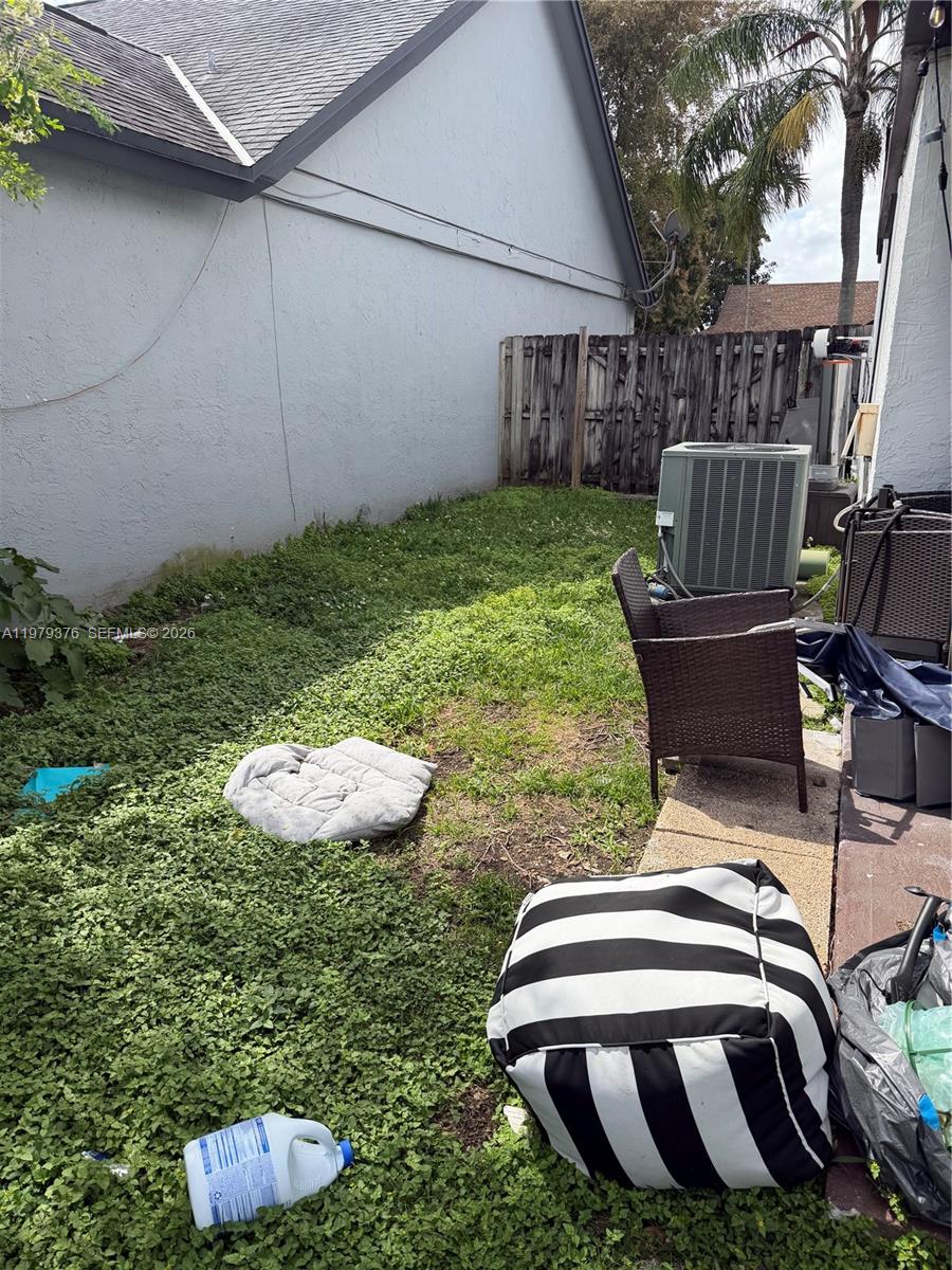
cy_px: 635
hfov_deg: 56.8
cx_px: 476
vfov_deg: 71.6
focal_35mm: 24
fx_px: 880
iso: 100
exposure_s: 1/2370
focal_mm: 6.76
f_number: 1.78
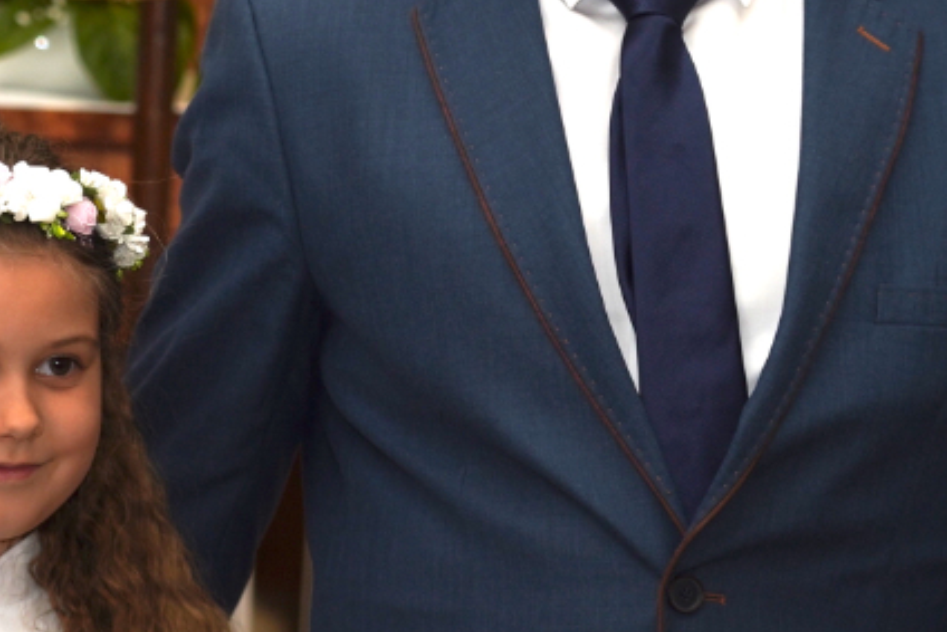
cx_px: 163
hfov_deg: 8.6
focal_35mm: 239
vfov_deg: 5.8
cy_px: 236
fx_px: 6289
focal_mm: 78
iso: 320
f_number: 4
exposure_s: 1/100
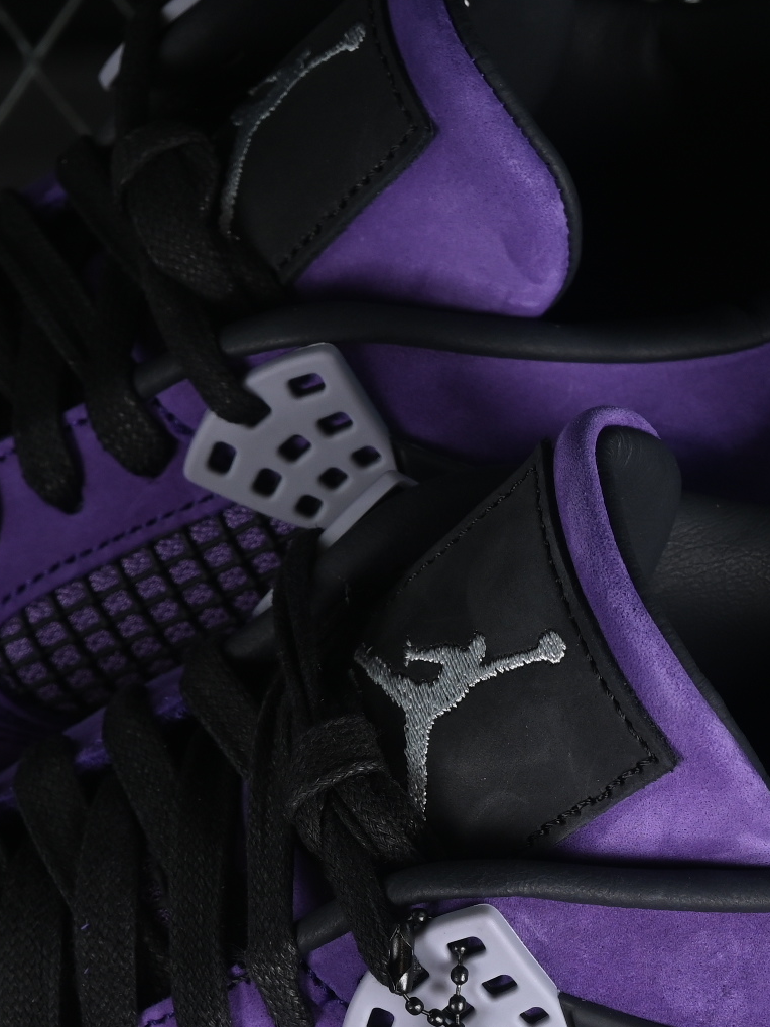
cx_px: 178
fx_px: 5844
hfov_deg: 7.5
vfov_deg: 10.0
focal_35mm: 197
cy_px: 840
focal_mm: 50
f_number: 6.3
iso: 160
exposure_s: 1/50
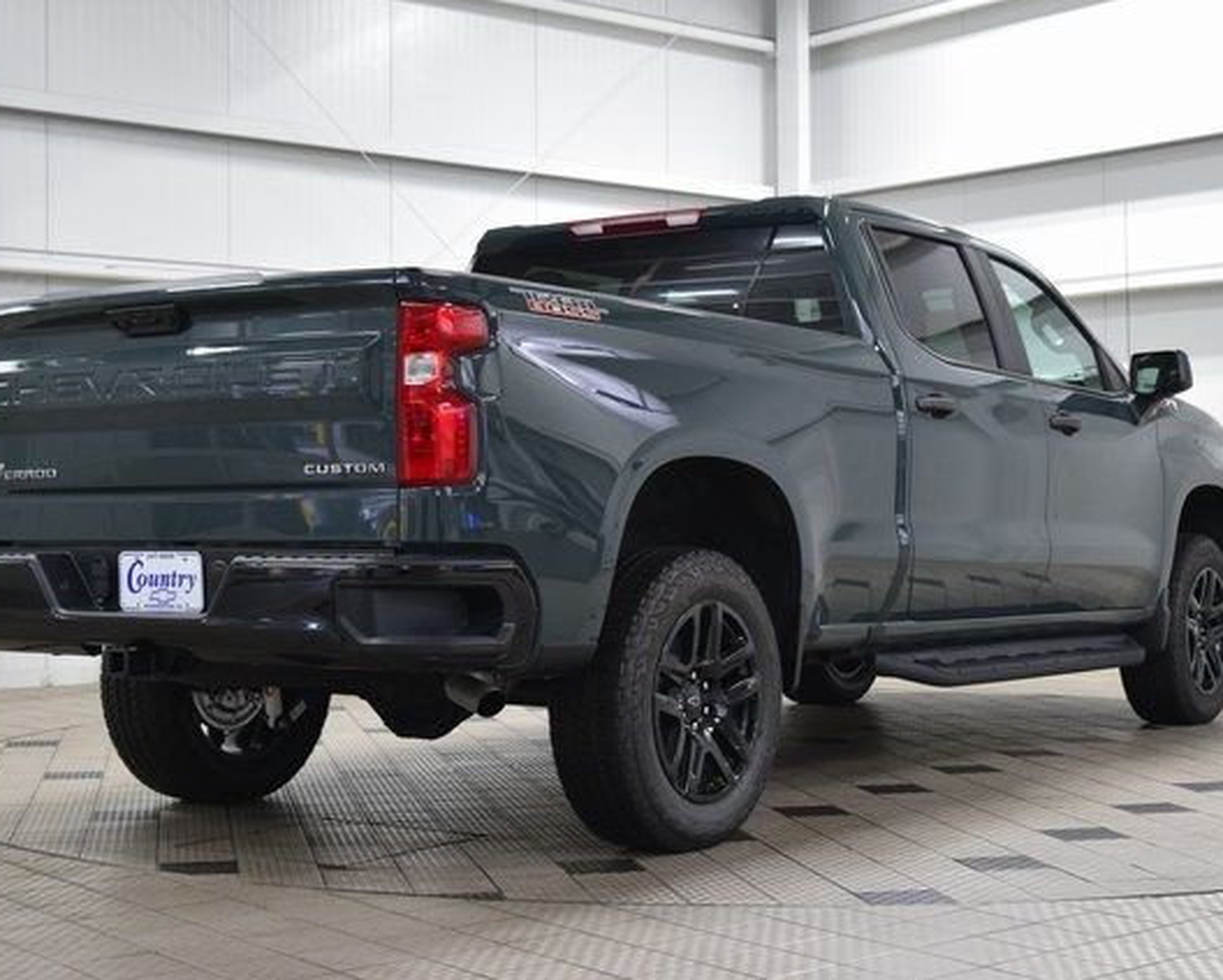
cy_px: 490
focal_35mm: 58
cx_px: 600
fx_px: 2101
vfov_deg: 26.3
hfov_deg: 32.5
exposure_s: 1/60
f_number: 5
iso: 1600
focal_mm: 34
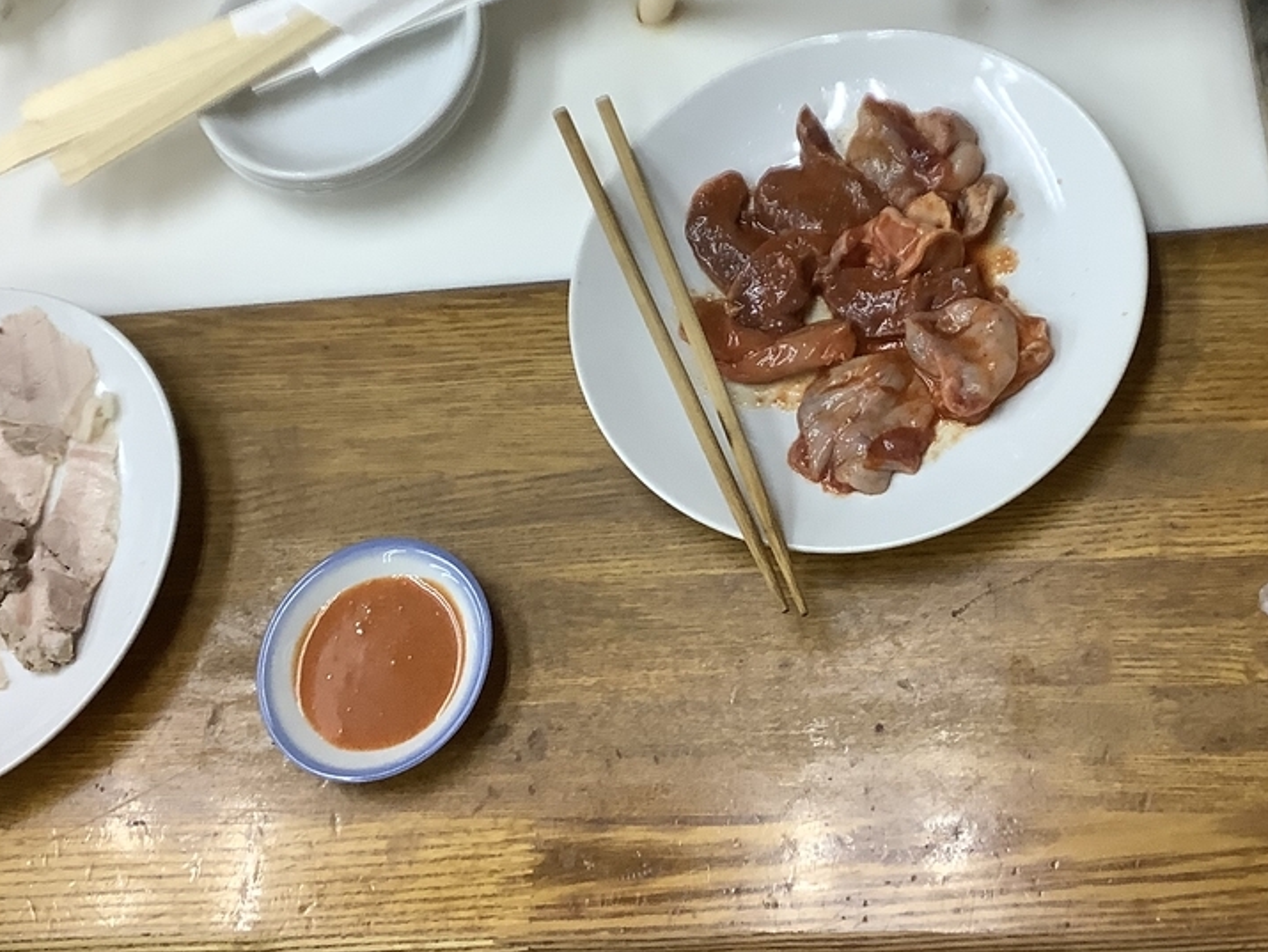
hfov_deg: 36.8
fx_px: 1906
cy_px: 323
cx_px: 701
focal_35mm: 52
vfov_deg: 27.9
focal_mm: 3.3
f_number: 2.4
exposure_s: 1/60
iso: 100
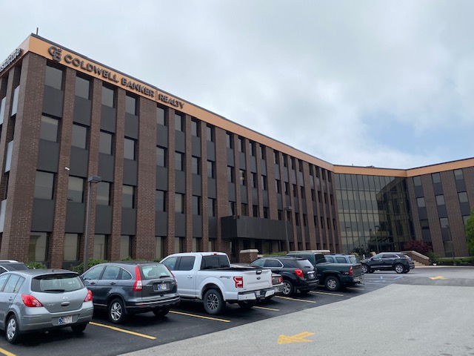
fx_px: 356
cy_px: 178
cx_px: 237
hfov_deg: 67.3
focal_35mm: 26
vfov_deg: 53.1
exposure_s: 1/5747
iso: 32
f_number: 1.8
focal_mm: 4.25
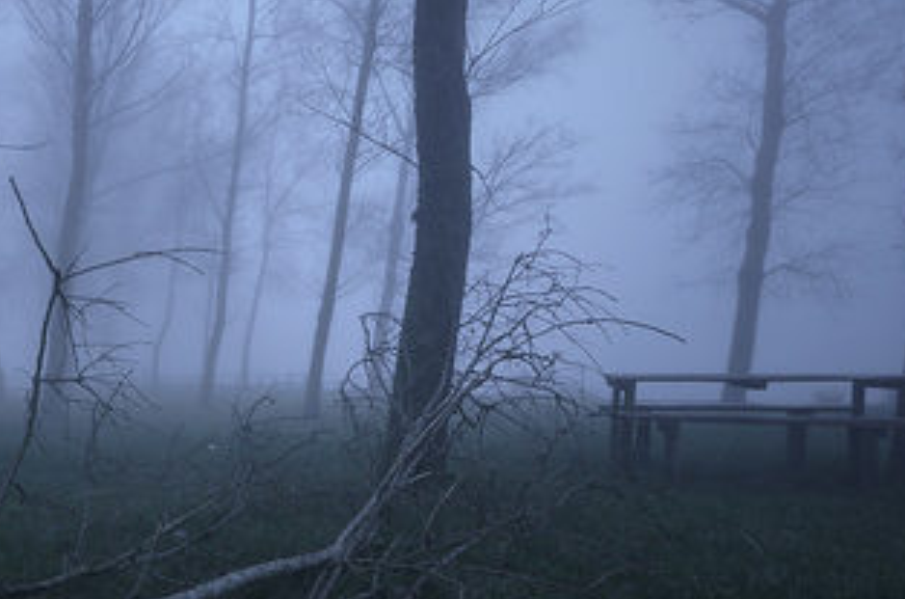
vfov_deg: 53.5
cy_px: 409
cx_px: 220
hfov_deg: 70.8
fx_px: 577
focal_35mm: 23
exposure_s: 1/20
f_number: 5.6
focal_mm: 8
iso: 400
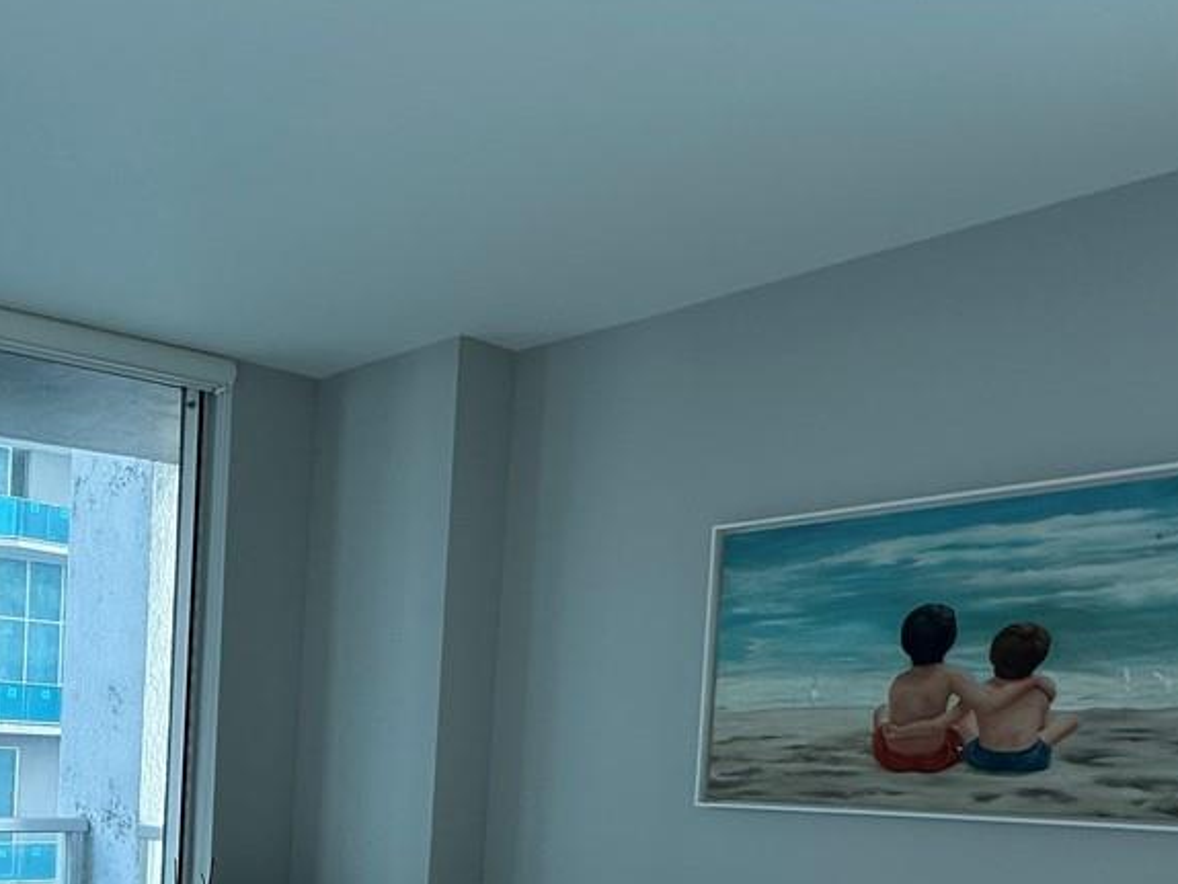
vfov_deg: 34.2
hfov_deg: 41.5
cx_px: -6
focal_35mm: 39
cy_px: 841
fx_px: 1328
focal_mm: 2.22
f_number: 2.2
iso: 50
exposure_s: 1/99
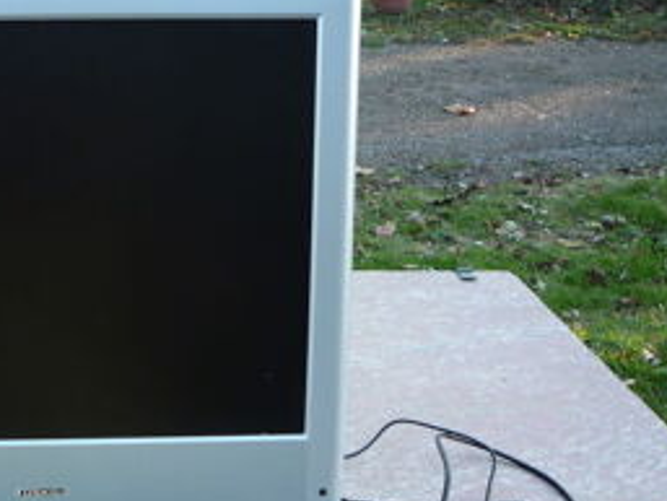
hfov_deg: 32.7
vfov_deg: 25.6
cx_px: 70
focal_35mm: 56
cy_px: 418
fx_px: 1080
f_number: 3.3
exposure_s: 1/60
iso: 100
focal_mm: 5.2
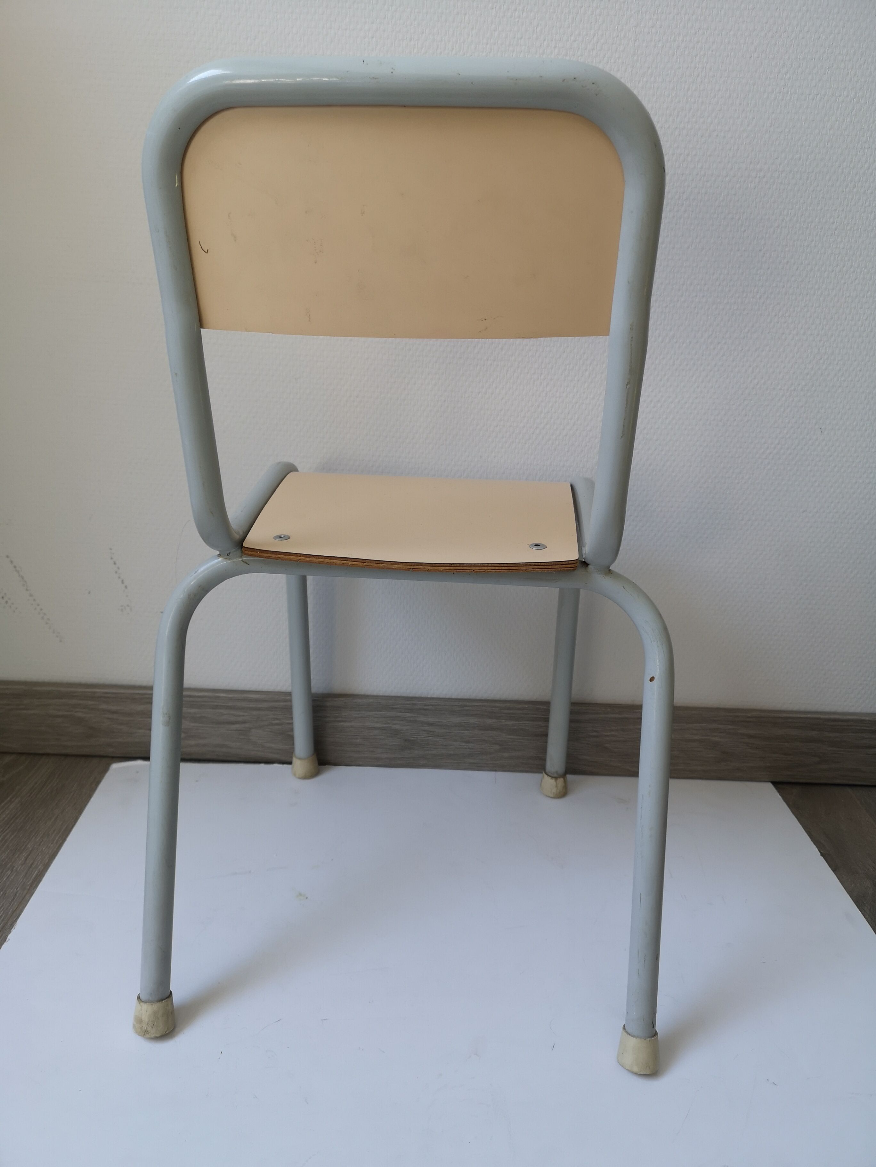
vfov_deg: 65.3
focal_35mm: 27
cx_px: 438
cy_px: 584
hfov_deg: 51.4
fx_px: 911
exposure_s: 1/50
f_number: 1.8
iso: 80
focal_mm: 5.58
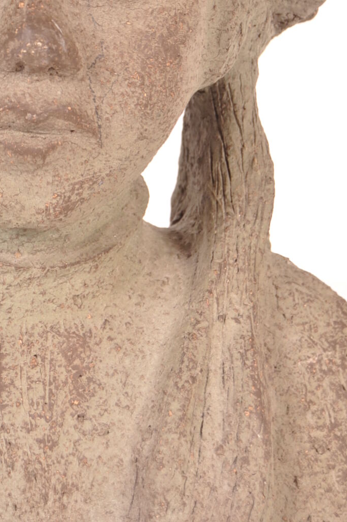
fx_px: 1912
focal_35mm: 132
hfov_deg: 10.3
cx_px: 7
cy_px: 24
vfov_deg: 15.3
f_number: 5.6
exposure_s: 1/15
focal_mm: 42
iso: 200
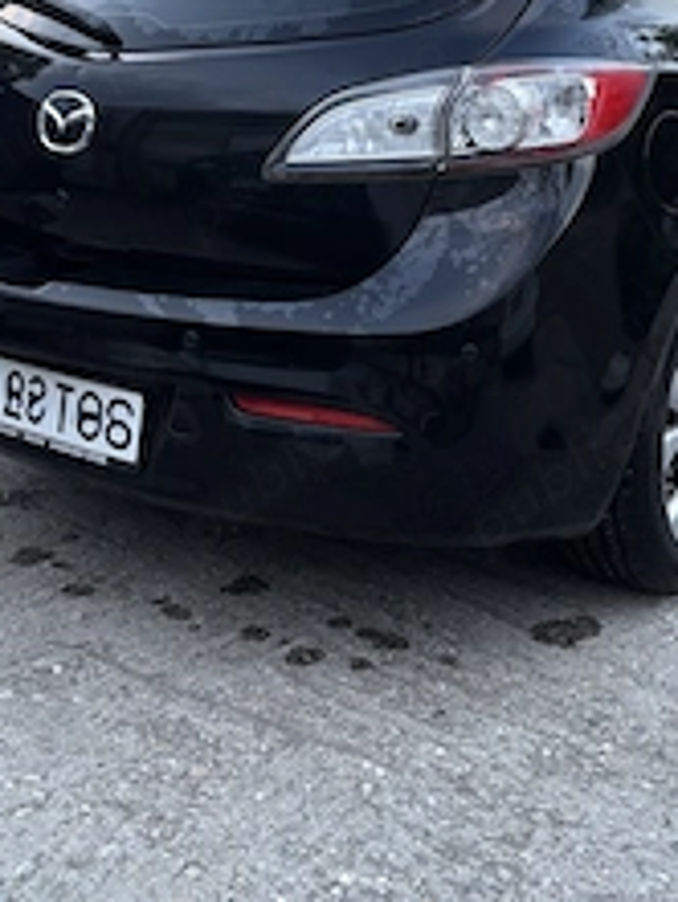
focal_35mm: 47
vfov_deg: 39.1
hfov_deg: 30.7
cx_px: 457
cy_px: 204
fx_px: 1226
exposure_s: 1/86
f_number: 1.6
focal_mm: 5.96
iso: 125
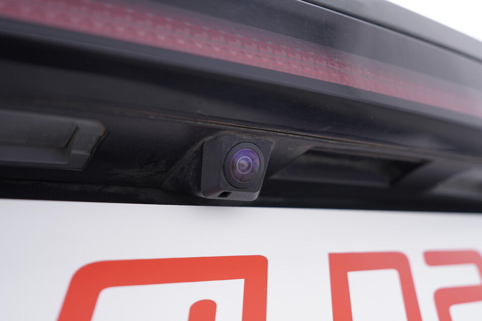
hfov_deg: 53.1
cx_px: 241
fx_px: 482
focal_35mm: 36
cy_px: 160
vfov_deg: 36.9
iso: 125
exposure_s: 1/50
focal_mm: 24
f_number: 3.2
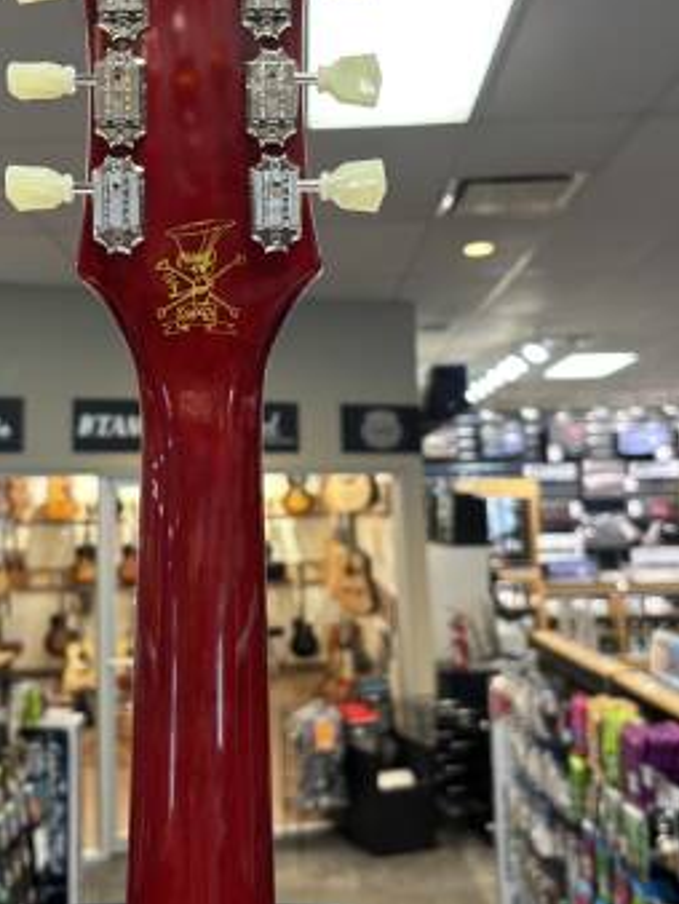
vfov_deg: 46.6
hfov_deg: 35.8
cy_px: 380
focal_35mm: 40
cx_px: 262
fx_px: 1045
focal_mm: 5.96
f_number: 1.6
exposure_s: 1/60
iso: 125
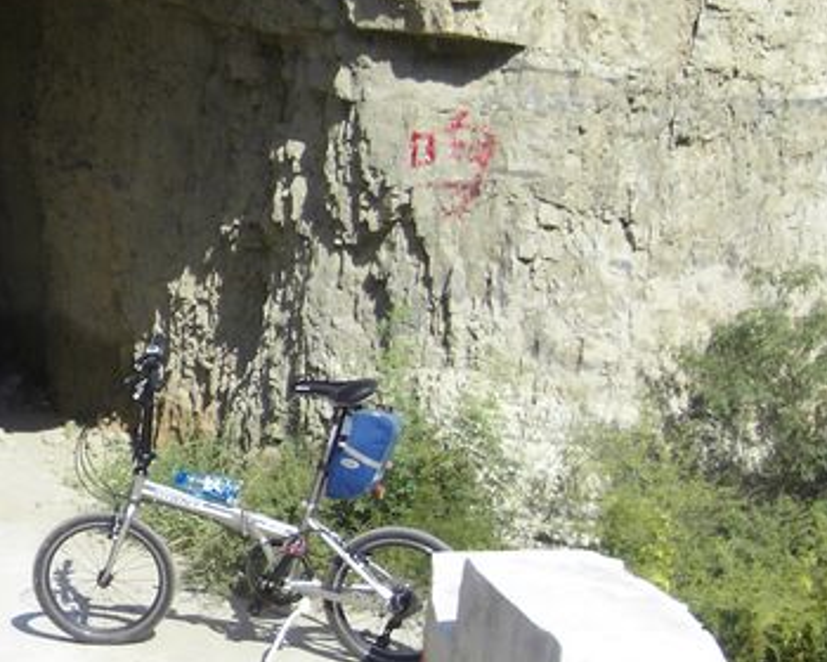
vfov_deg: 22.8
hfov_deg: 27.1
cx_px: 45
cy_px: 288
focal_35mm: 67
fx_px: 1640
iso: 80
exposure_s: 1/200
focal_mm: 4.3
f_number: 7.3
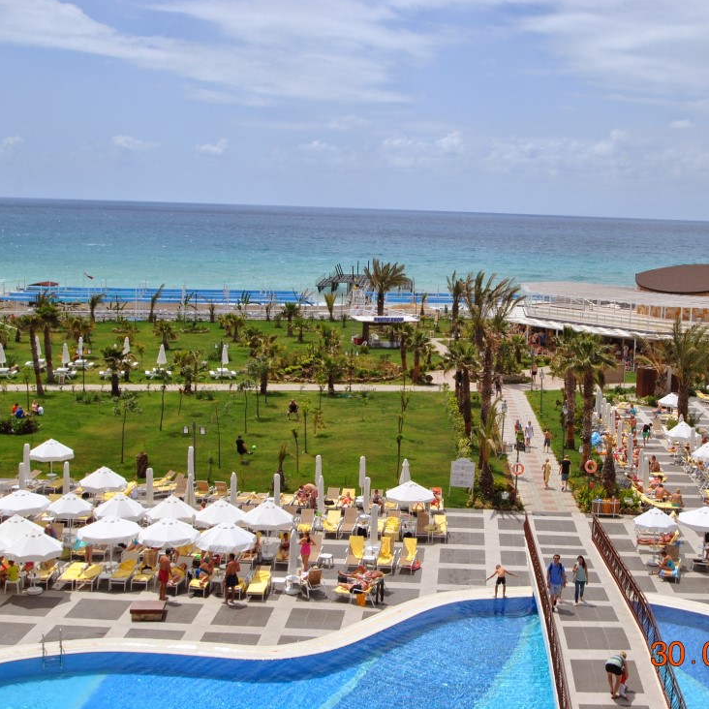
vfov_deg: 35.3
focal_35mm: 48
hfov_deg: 35.0
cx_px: 476
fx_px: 1112
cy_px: 338
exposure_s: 1/320
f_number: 9
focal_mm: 24
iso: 100
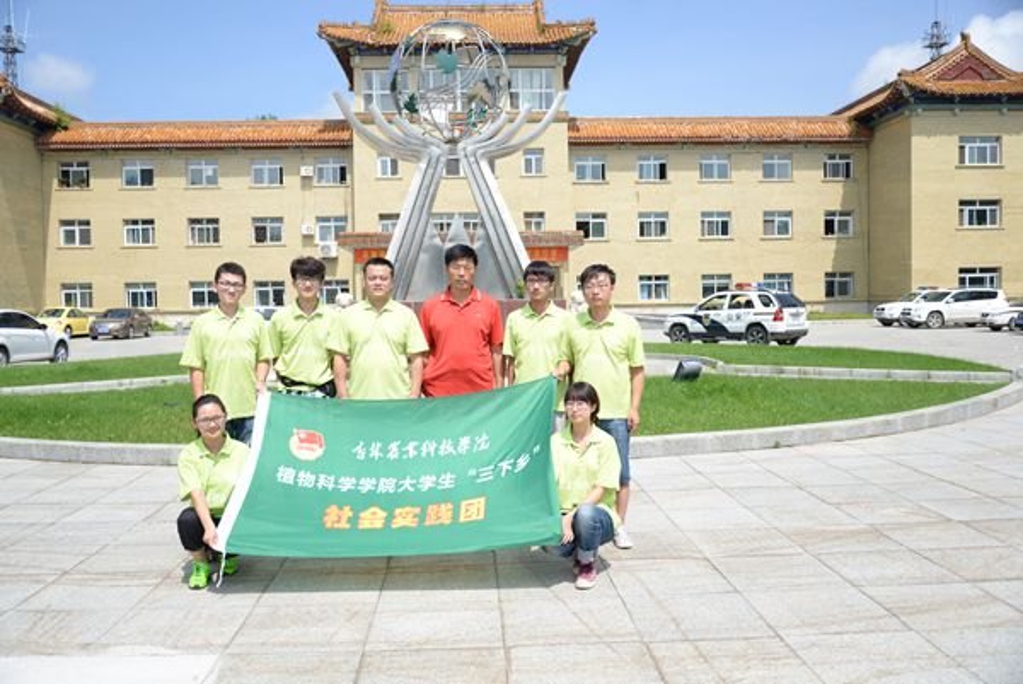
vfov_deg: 41.2
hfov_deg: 58.7
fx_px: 910
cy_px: 342
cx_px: 512
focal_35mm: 32
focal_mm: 32
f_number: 4
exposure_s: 1/1600
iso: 200
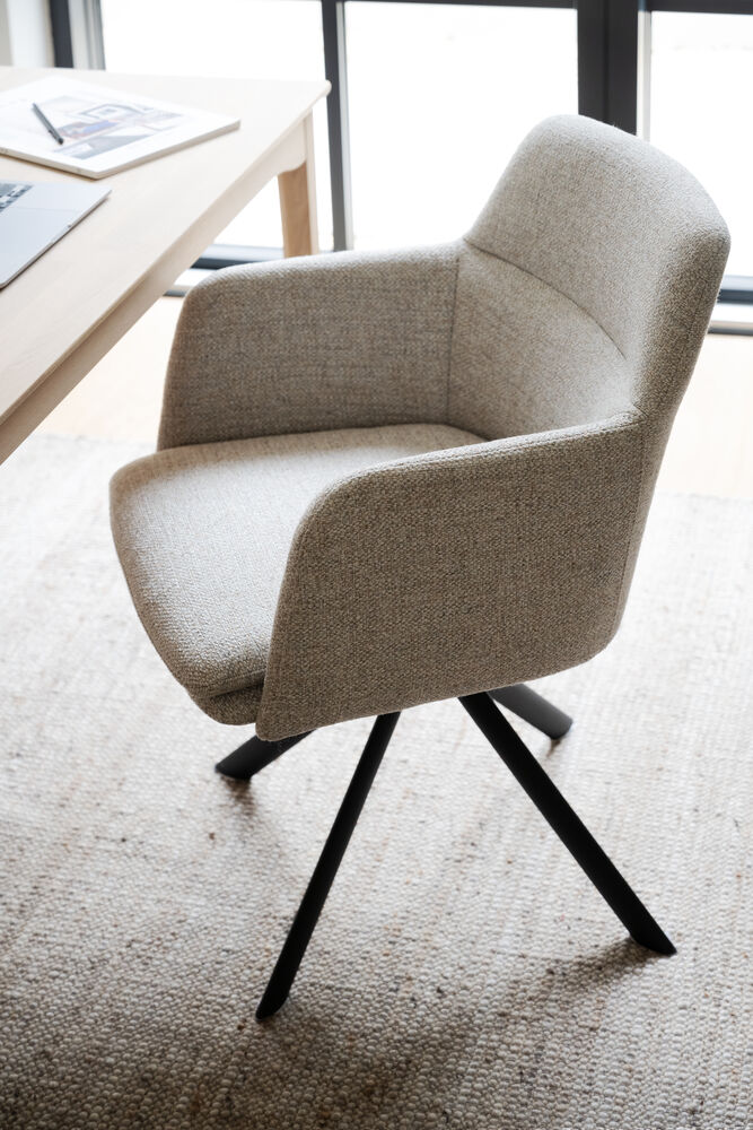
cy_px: 565
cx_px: 376
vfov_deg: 32.9
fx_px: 1913
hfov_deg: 22.3
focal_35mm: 61
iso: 500
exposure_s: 1/100
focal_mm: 61
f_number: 4
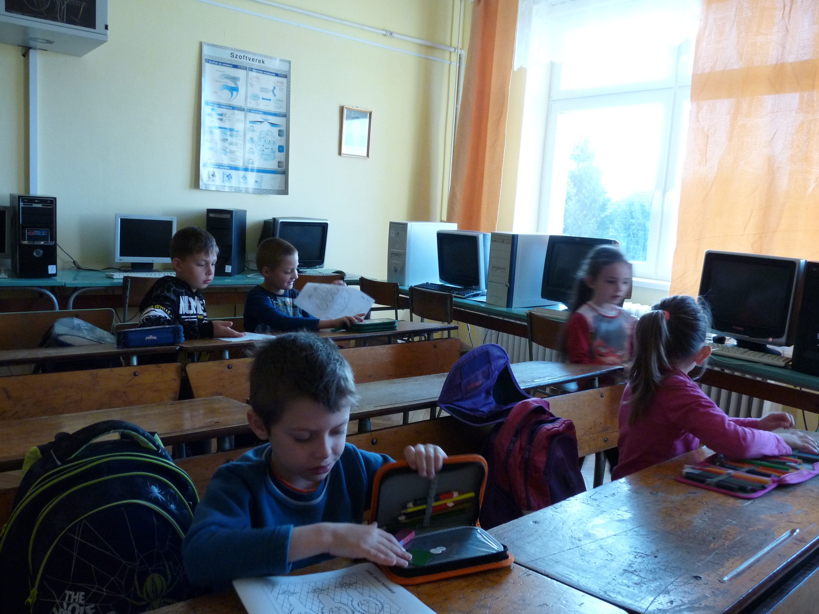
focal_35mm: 27
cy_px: 307
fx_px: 639
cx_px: 410
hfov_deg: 65.3
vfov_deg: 51.4
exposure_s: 1/40
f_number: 4
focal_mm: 4.8
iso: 320
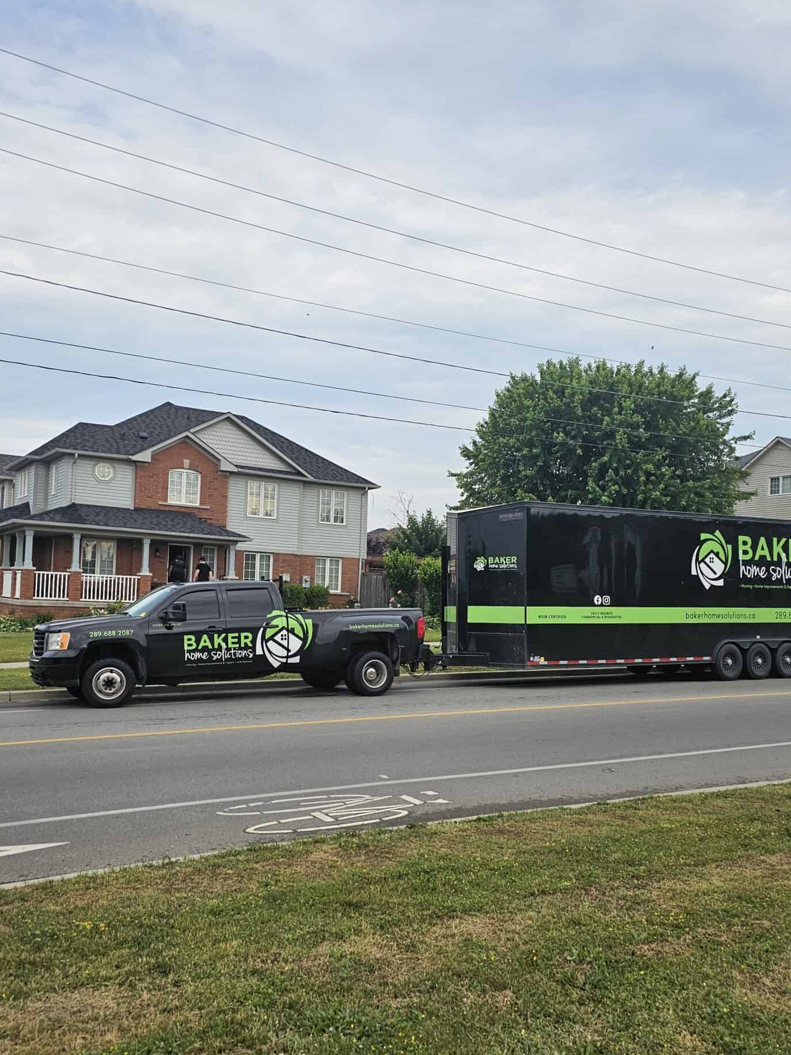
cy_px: 549
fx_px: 975
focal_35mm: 32
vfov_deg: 56.8
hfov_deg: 44.2
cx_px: 386
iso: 20
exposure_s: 1/1111
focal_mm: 6.3
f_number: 1.7
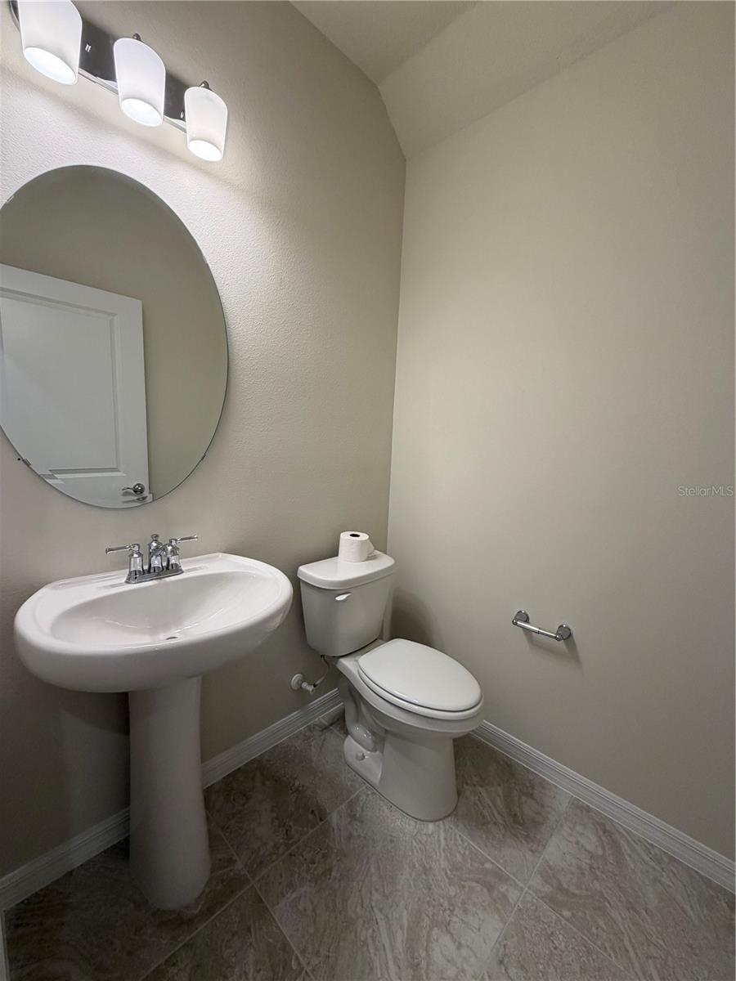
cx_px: 368
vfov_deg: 102.1
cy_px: 490
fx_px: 397
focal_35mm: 14
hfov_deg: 85.7
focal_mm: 2.22
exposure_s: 1/120
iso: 125
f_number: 2.2
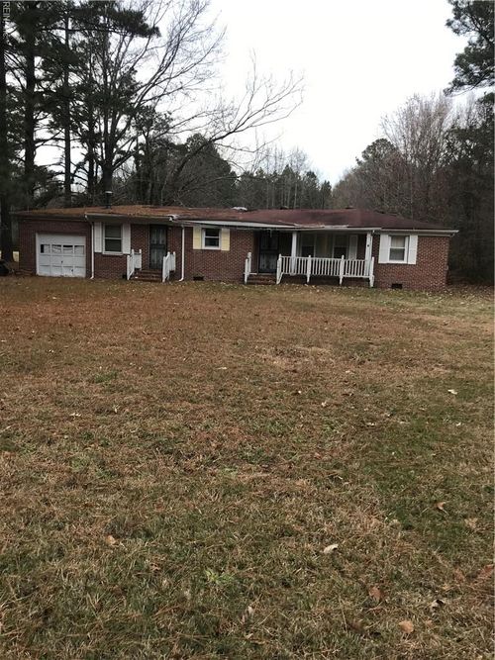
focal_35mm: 28
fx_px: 534
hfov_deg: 49.7
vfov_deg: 63.5
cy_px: 330
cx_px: 248
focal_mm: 3.99
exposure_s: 1/40
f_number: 1.8
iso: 20
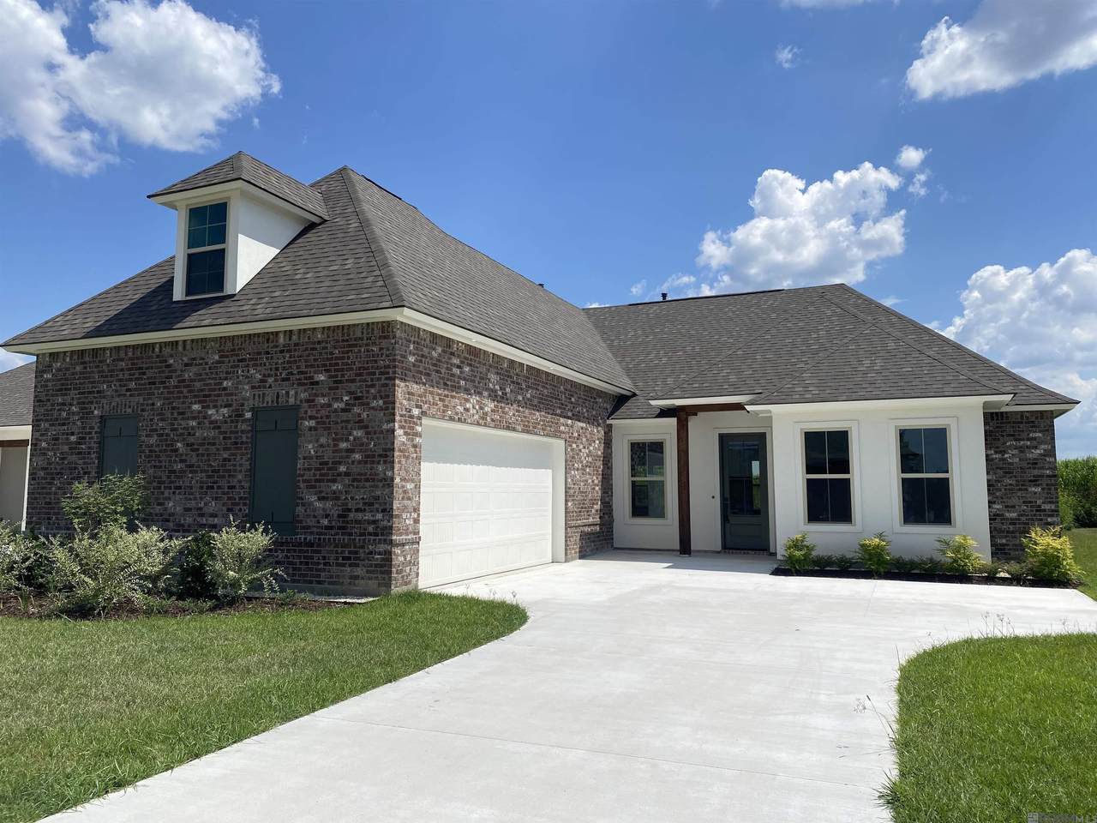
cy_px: 412
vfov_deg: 53.1
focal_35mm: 26
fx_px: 824
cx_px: 548
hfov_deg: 67.3
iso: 32
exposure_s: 1/6061
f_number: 1.8
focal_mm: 4.25
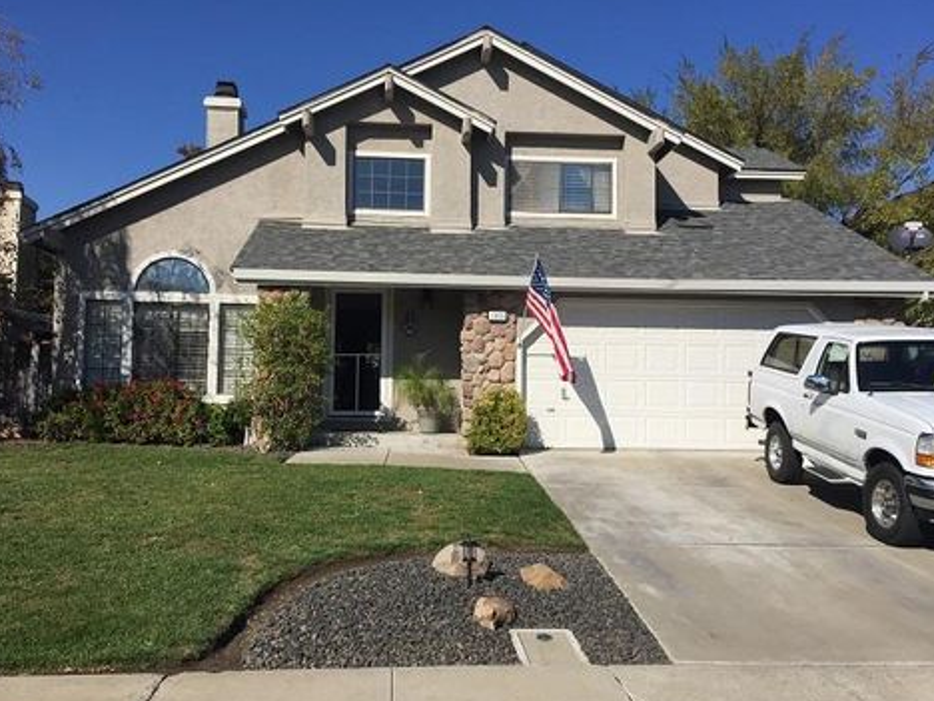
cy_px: 364
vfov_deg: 45.4
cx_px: 459
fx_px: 836
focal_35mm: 31
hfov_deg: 58.3
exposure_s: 1/3968
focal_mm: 4.15
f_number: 2.2
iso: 32
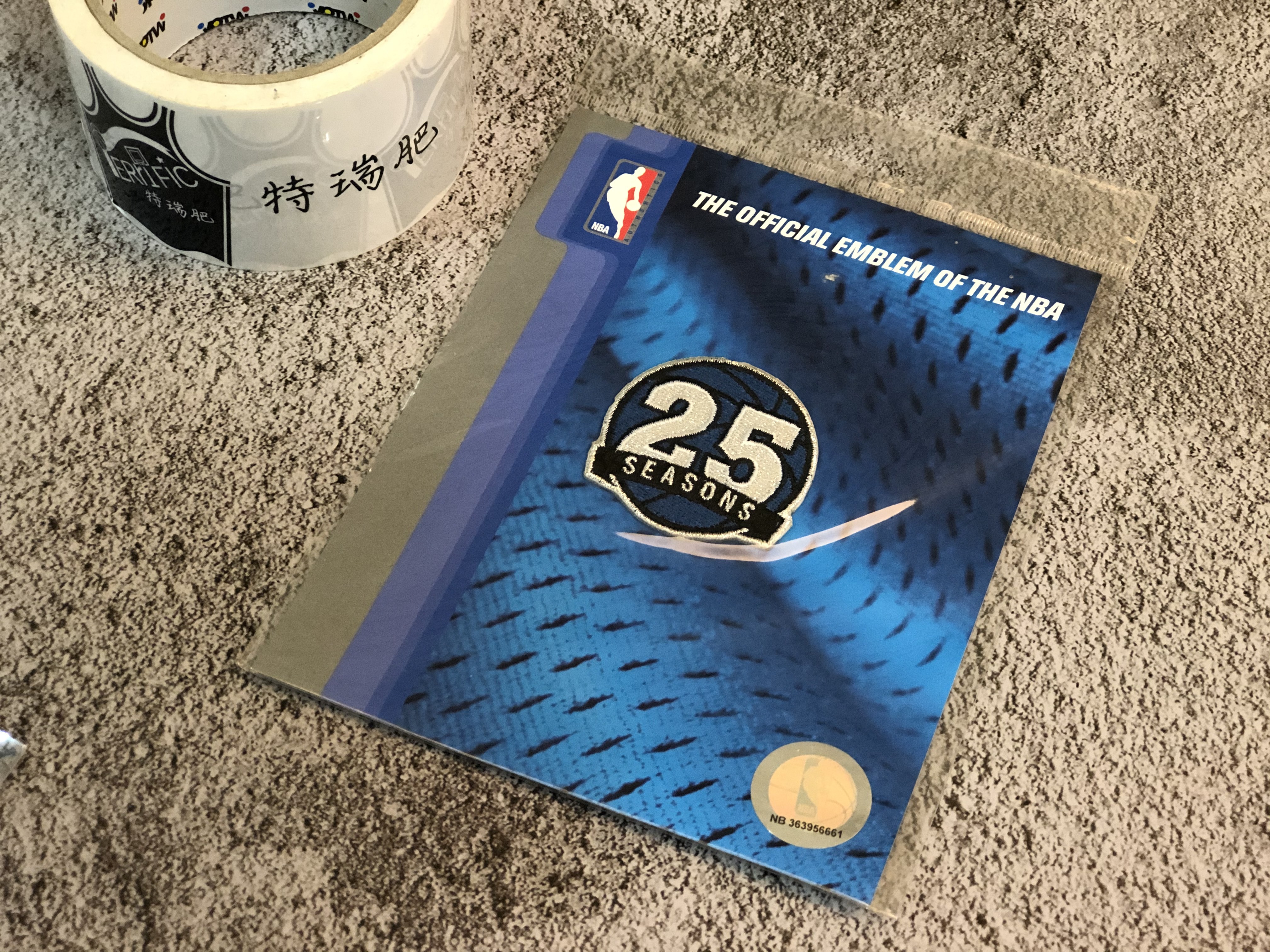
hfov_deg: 33.8
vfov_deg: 25.7
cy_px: 476
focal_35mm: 57
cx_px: 635
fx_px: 2091
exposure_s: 1/30
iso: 400
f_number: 2.8
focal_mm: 6.6
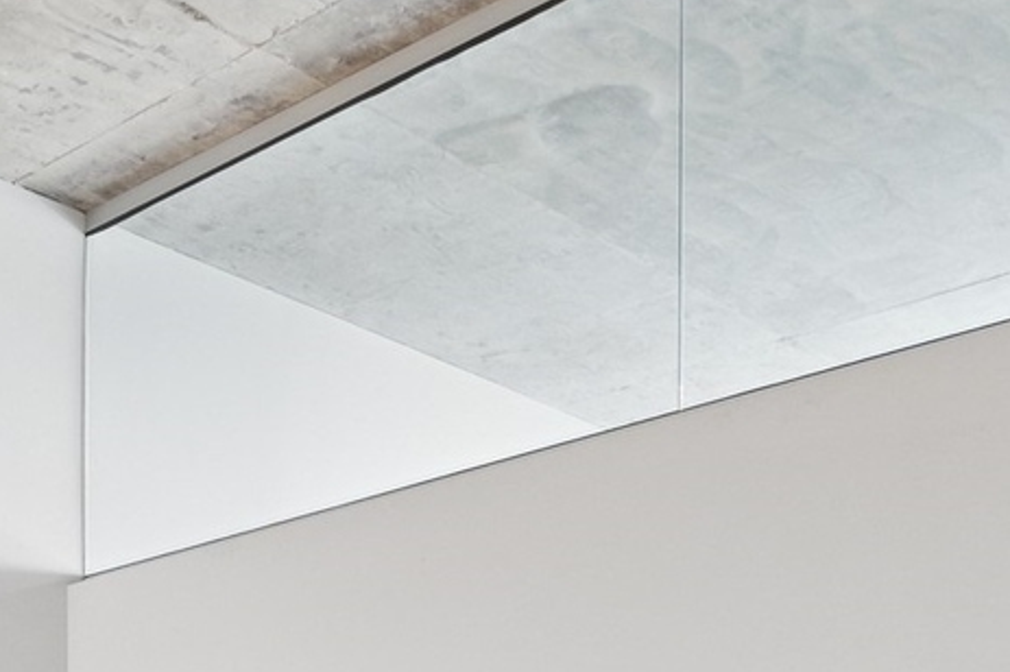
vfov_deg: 20.1
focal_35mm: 56
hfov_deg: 30.7
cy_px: 1067
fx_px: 1570
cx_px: -173
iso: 400
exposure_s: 1/60
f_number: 8
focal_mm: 16
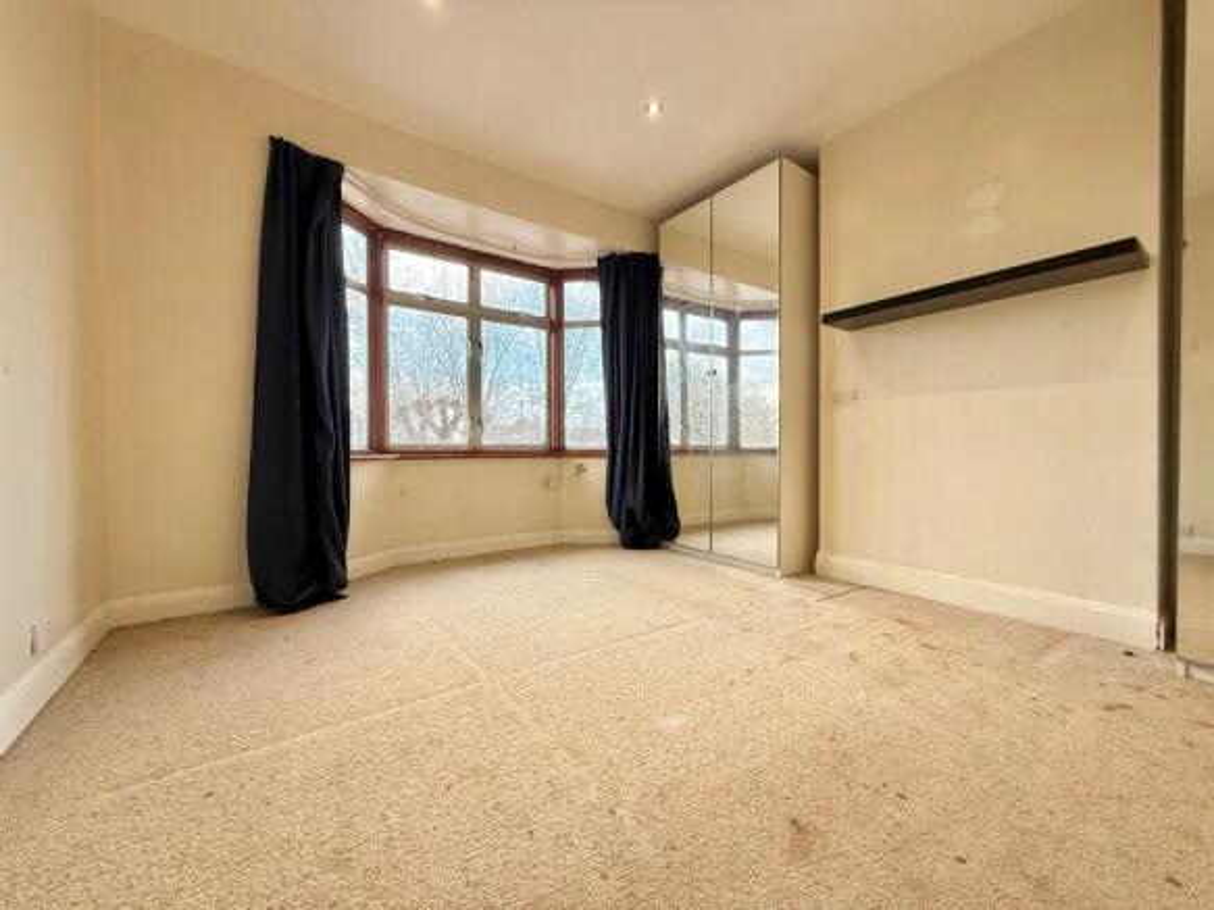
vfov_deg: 85.7
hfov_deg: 102.1
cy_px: 455
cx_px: 607
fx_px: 491
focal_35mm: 14
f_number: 2.2
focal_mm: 2.22
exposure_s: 1/99
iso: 125
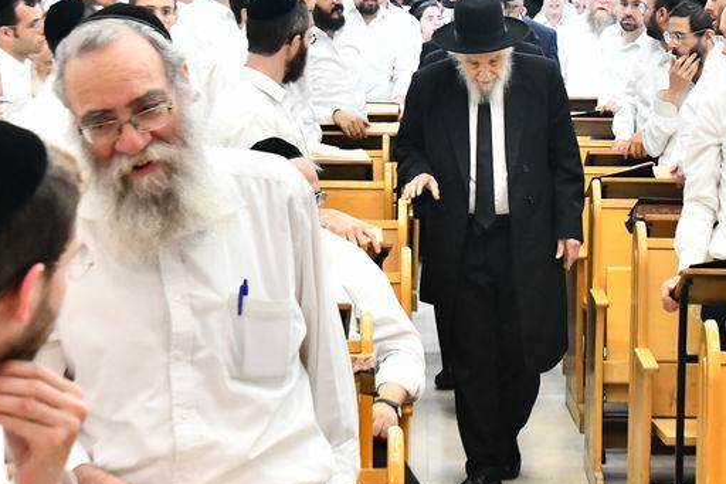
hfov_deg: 16.6
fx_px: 2480
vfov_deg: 11.1
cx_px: 506
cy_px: 86
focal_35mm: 123
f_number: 5.6
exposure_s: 1/160
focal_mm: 45
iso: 3200
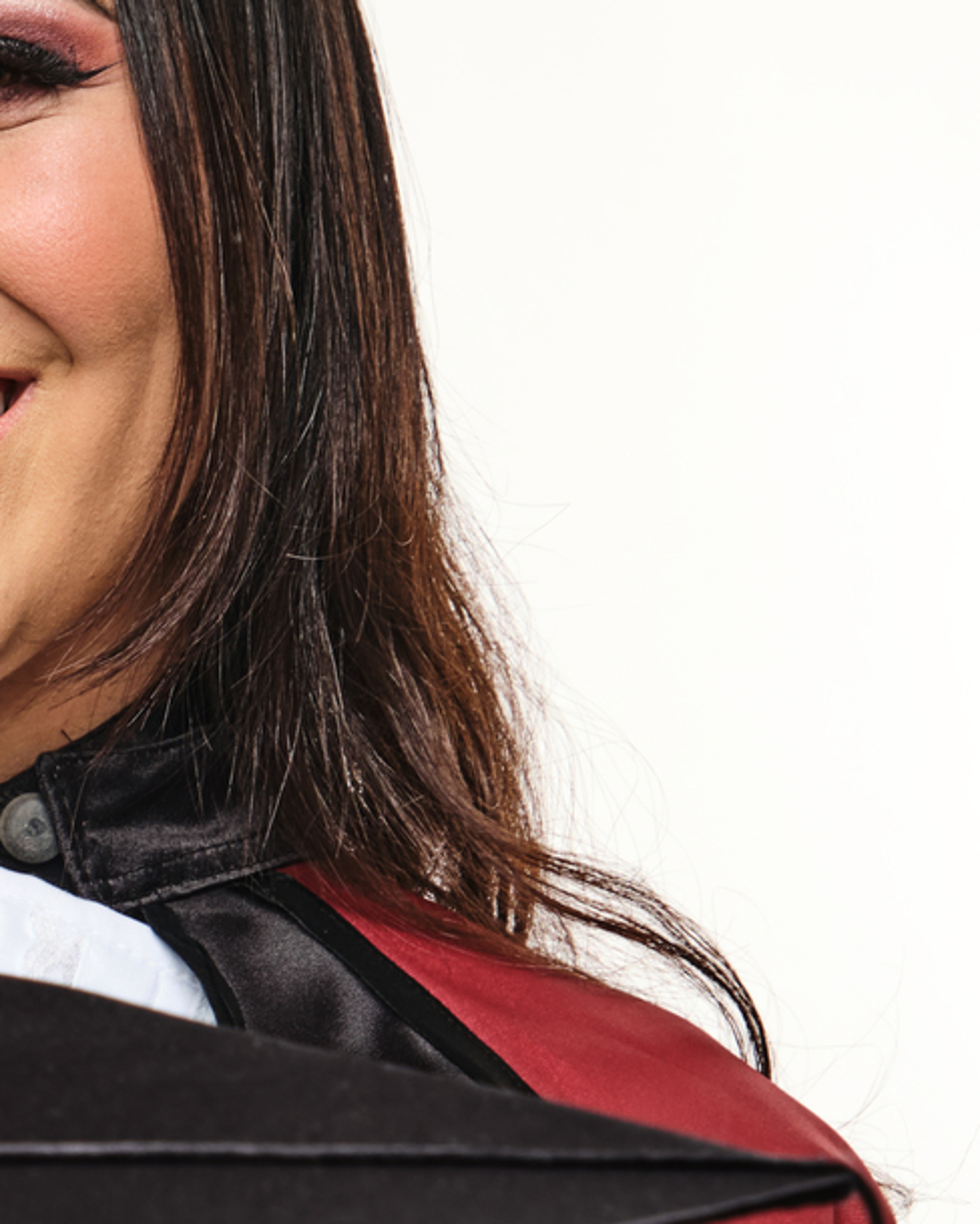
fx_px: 7324
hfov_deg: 7.6
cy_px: 1120
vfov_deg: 9.5
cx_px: -179
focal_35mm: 202
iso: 160
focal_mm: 48.5
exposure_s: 1/125
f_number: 8
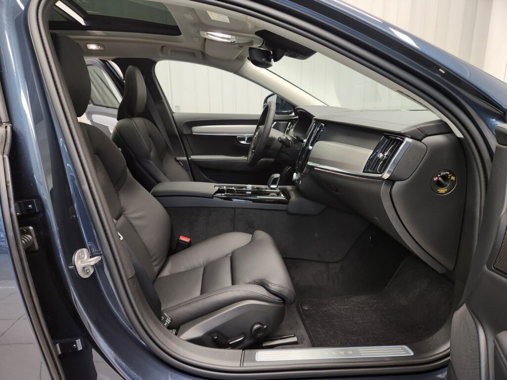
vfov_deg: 58.9
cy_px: 190
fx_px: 337
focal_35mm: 23
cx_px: 254
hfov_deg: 73.9
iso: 320
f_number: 1.8
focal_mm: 5.4
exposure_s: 1/100
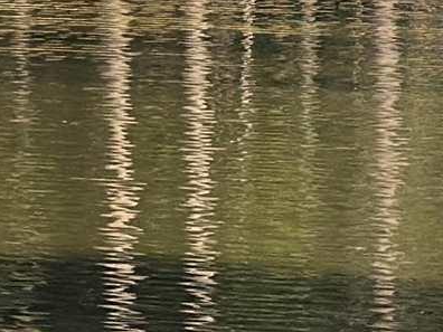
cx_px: 1321
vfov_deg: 4.0
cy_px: -96
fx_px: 4761
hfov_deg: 5.1
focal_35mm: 372
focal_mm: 6.86
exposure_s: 1/4016
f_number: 1.78
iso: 80
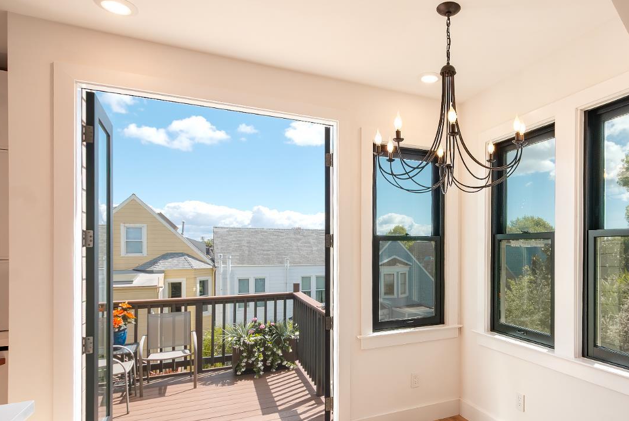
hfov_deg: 79.2
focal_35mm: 21
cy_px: 237
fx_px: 367
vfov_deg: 59.4
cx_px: 405
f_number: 6.3
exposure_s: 1/1250
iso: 400
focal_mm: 10
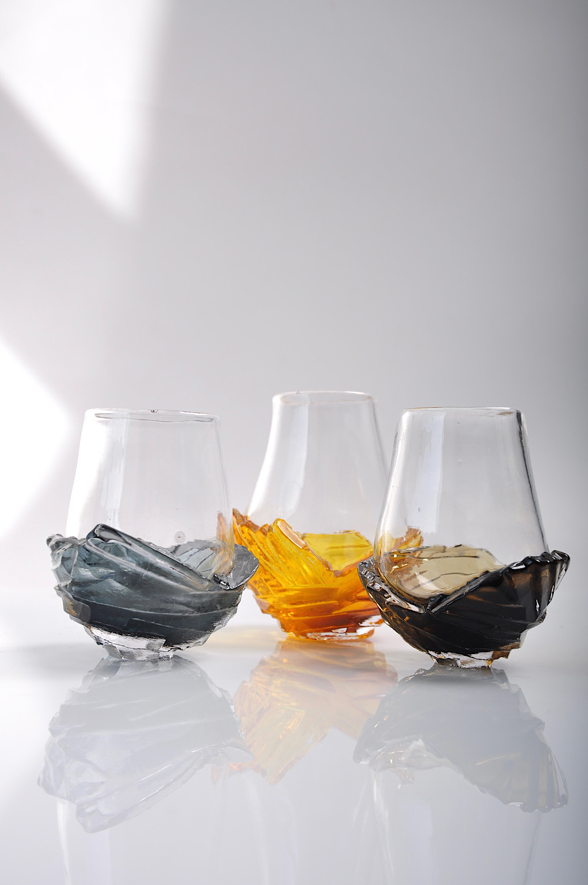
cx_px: 294
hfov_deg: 23.7
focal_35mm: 57
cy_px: 442
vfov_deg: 35.1
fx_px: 1400
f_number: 8
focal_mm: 38
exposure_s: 1/200
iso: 100
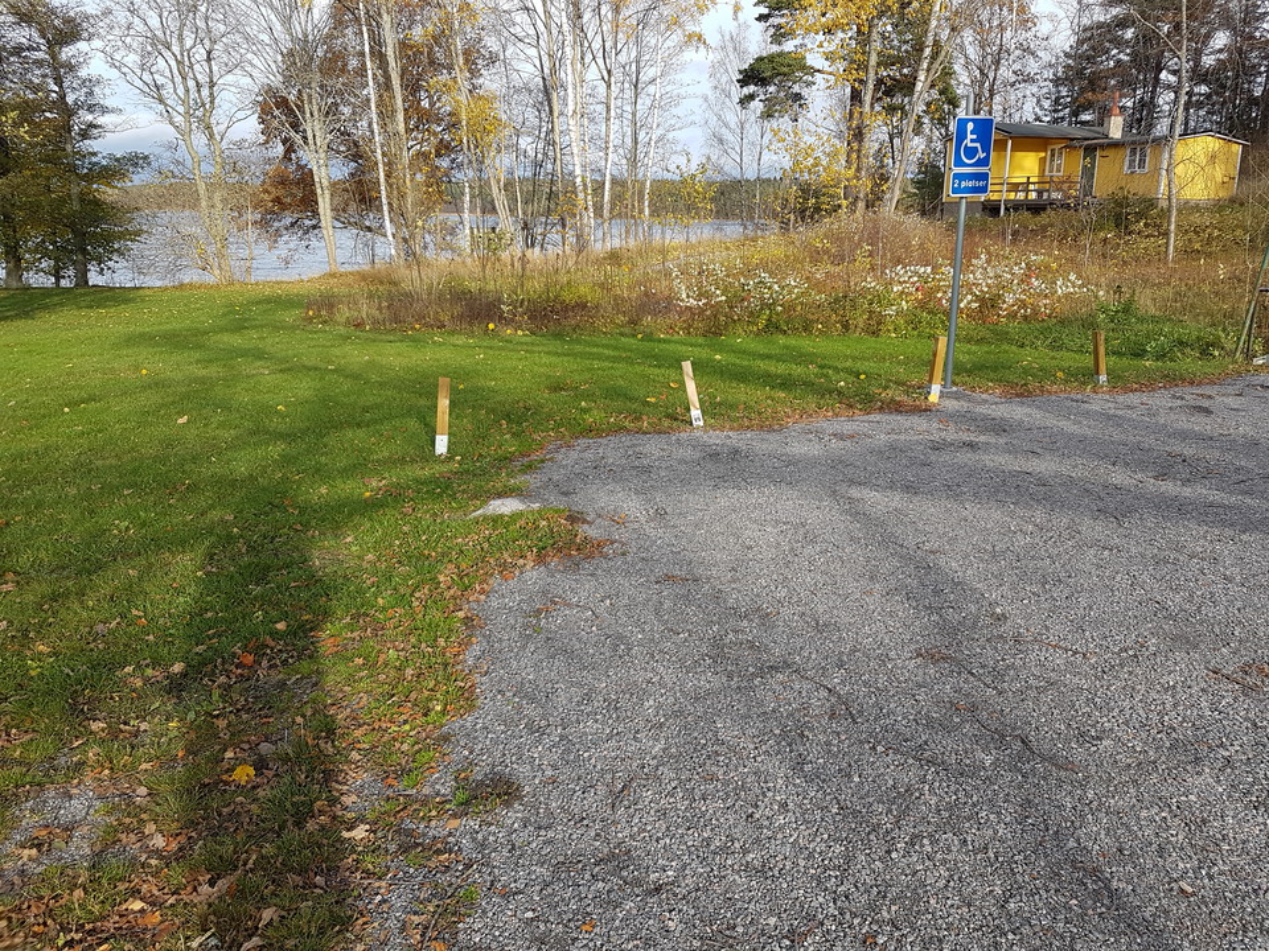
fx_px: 953
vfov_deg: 53.1
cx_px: 634
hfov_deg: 67.3
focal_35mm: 26
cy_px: 476
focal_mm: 4.2
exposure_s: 1/788
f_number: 1.7
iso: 40
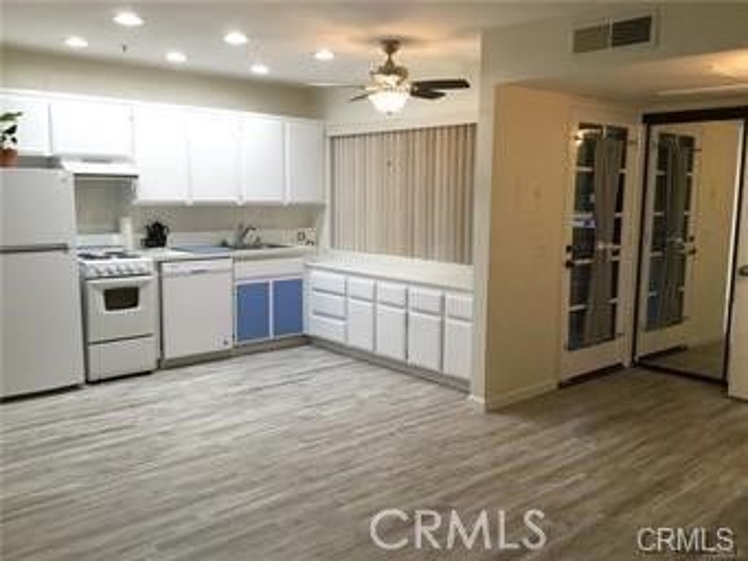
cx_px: 374
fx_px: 670
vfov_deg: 45.5
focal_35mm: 31
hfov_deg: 58.3
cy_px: 280
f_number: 2.4
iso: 32
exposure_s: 1/30
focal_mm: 3.3
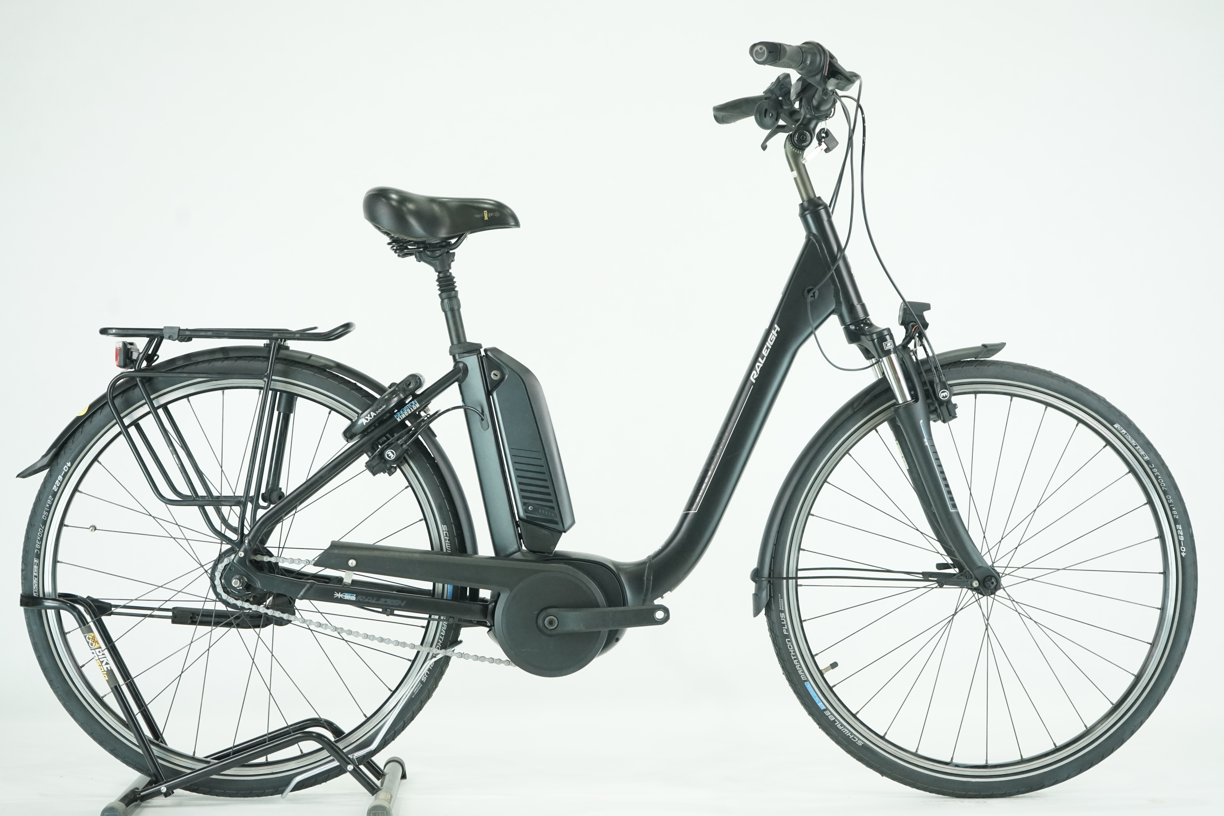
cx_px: 612
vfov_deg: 24.2
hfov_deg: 35.6
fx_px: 1904
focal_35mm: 56
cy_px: 408
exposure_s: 1/200
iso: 2500
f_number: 5.6
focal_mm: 56
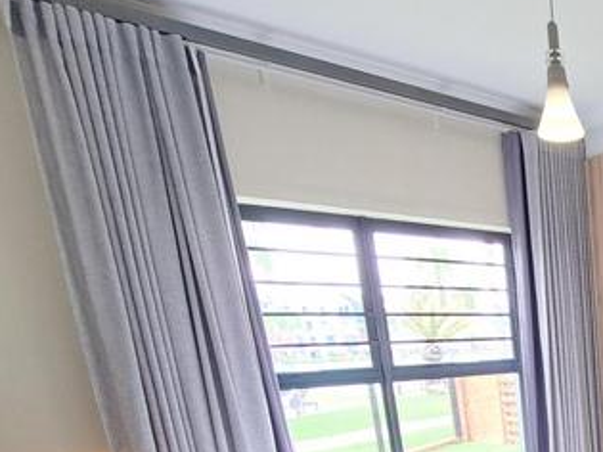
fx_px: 575
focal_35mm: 33
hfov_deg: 42.7
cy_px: 513
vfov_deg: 35.7
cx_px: 670
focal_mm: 1.74
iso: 125
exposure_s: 1/50
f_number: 2.2
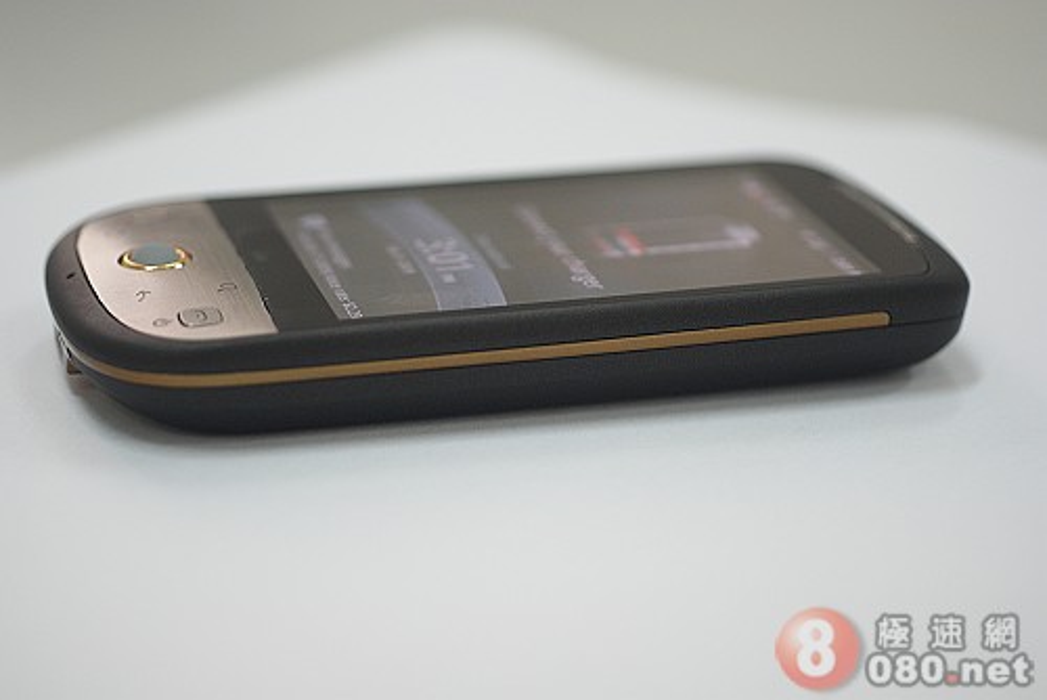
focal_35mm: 75
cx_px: 524
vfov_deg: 18.2
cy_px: 350
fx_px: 2182
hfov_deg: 27.0
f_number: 2.8
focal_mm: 50
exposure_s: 1/50
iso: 400
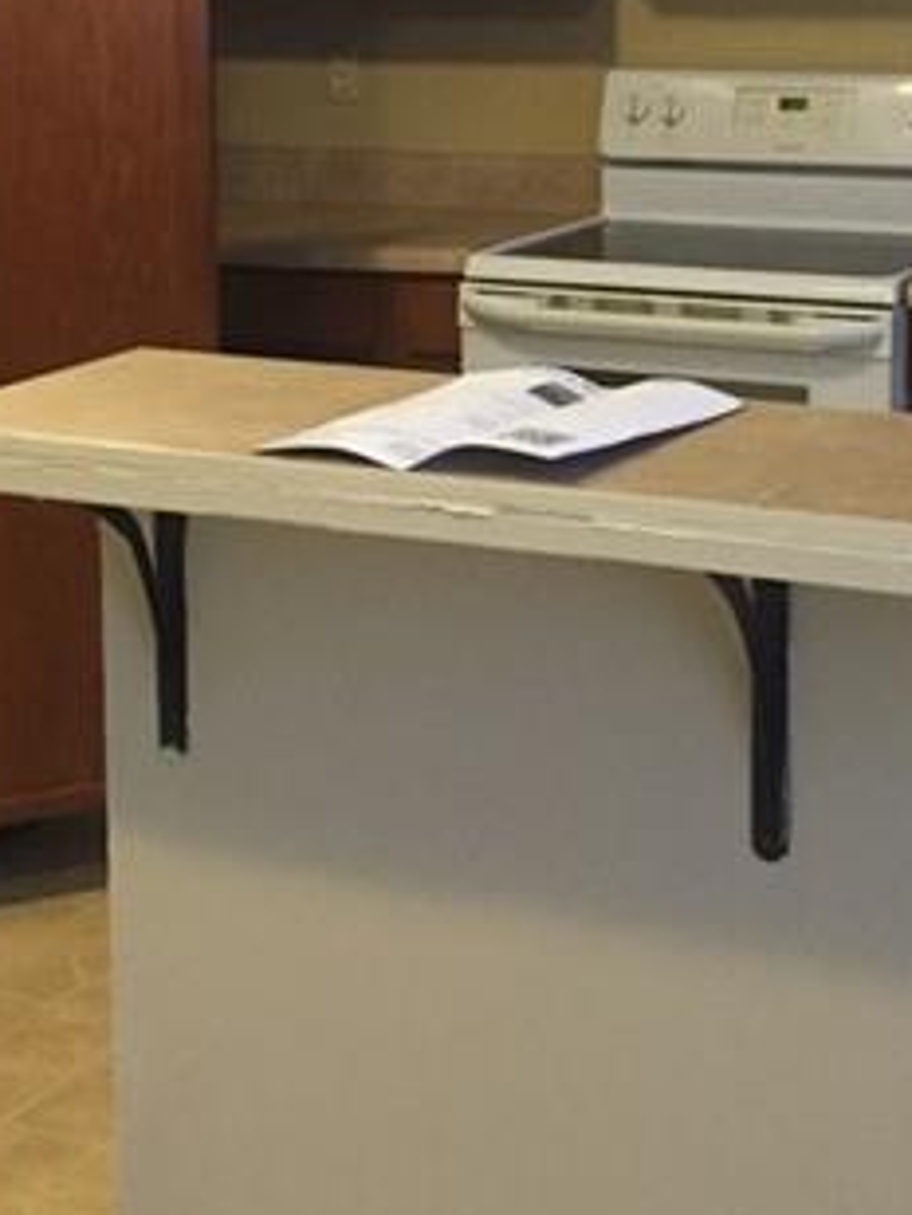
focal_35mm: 72
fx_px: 2527
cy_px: 263
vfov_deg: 26.6
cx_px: 515
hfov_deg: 20.4
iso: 250
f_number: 2.2
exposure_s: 1/20
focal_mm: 4.15
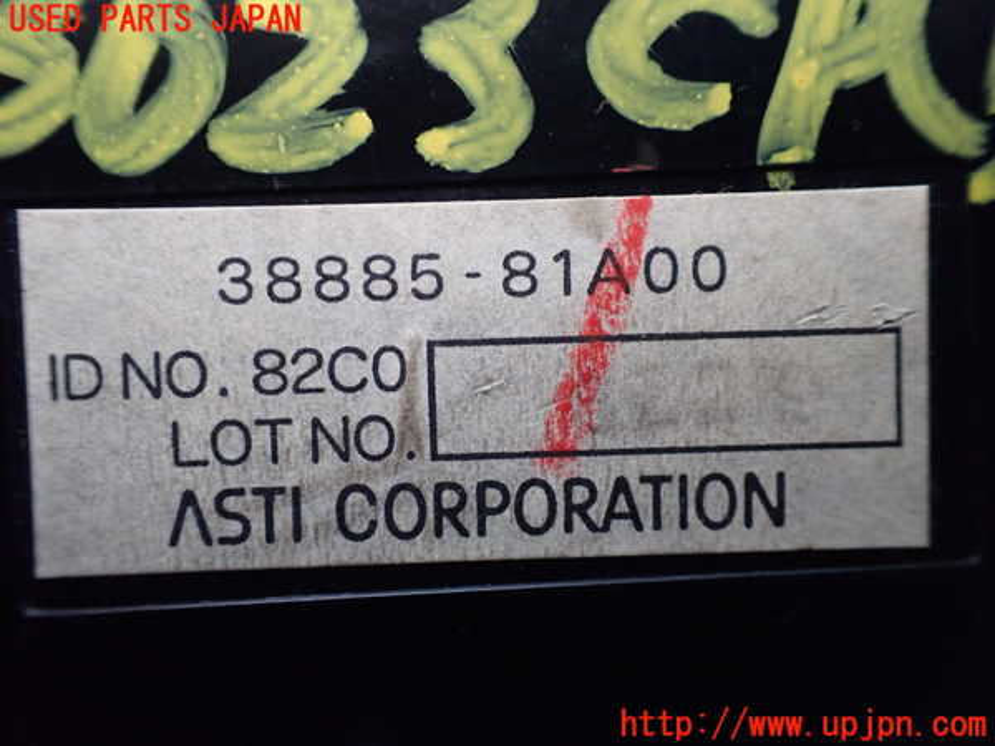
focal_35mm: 30
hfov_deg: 60.0
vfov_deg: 46.8
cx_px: 498
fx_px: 862
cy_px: 373
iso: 800
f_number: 2.3
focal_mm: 5.4
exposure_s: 1/30
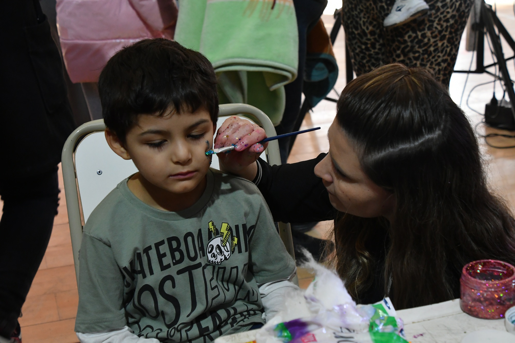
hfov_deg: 30.5
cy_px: 172
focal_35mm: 66
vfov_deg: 20.6
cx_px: 258
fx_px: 944
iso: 2000
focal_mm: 44
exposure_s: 1/100
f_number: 5.6
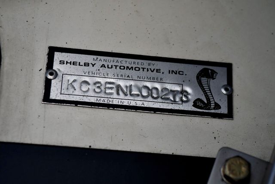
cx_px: 138
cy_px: 92
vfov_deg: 13.0
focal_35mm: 105
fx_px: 802
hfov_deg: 19.5
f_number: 5
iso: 400
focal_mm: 70
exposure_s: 1/1250
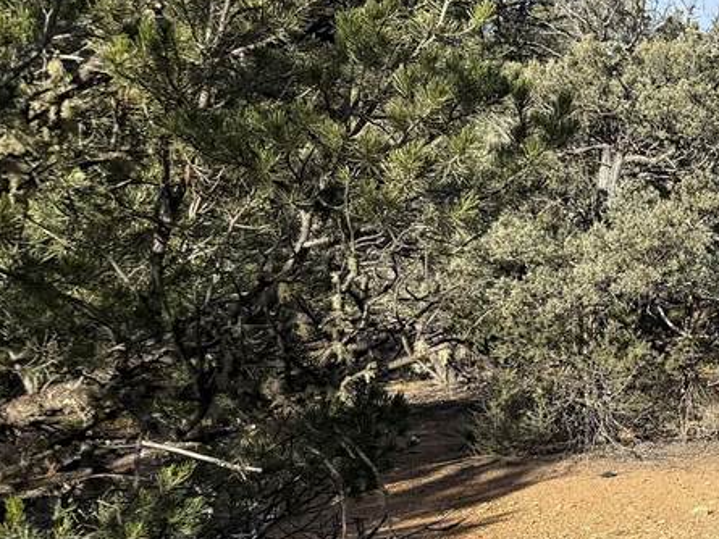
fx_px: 1434
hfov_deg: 23.5
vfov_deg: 21.3
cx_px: 1029
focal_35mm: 69
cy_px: 265
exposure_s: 1/3425
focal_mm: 6.76
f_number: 1.78
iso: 80
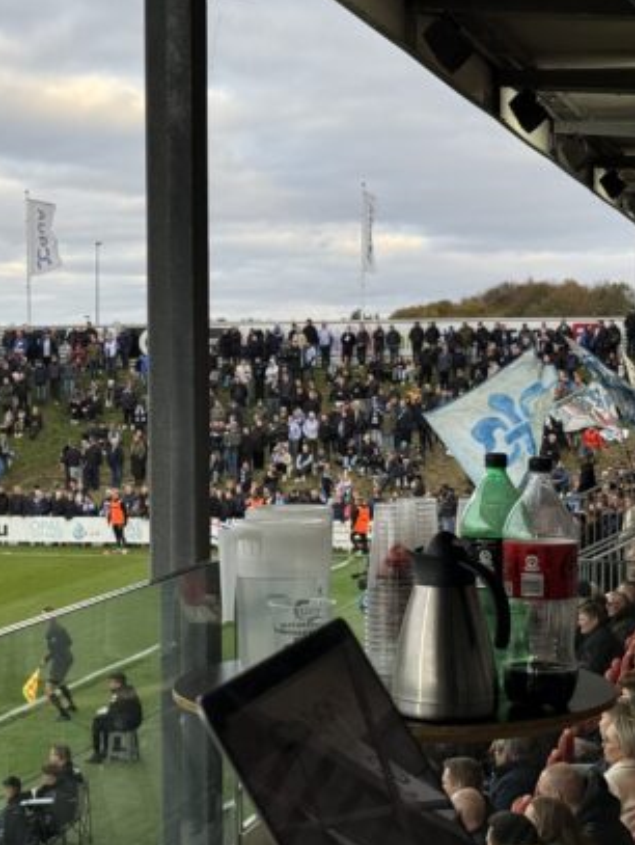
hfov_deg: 18.0
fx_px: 2002
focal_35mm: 82
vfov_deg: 23.8
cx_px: 214
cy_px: 432
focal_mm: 6.76
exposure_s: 1/726
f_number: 1.78
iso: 100
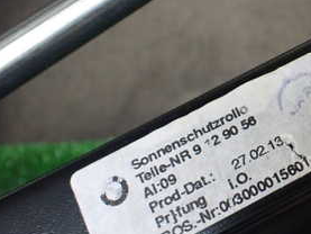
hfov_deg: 27.7
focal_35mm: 65
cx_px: 327
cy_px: 89
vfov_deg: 22.6
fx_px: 584
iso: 800
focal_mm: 5.4
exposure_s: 1/80
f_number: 2.3
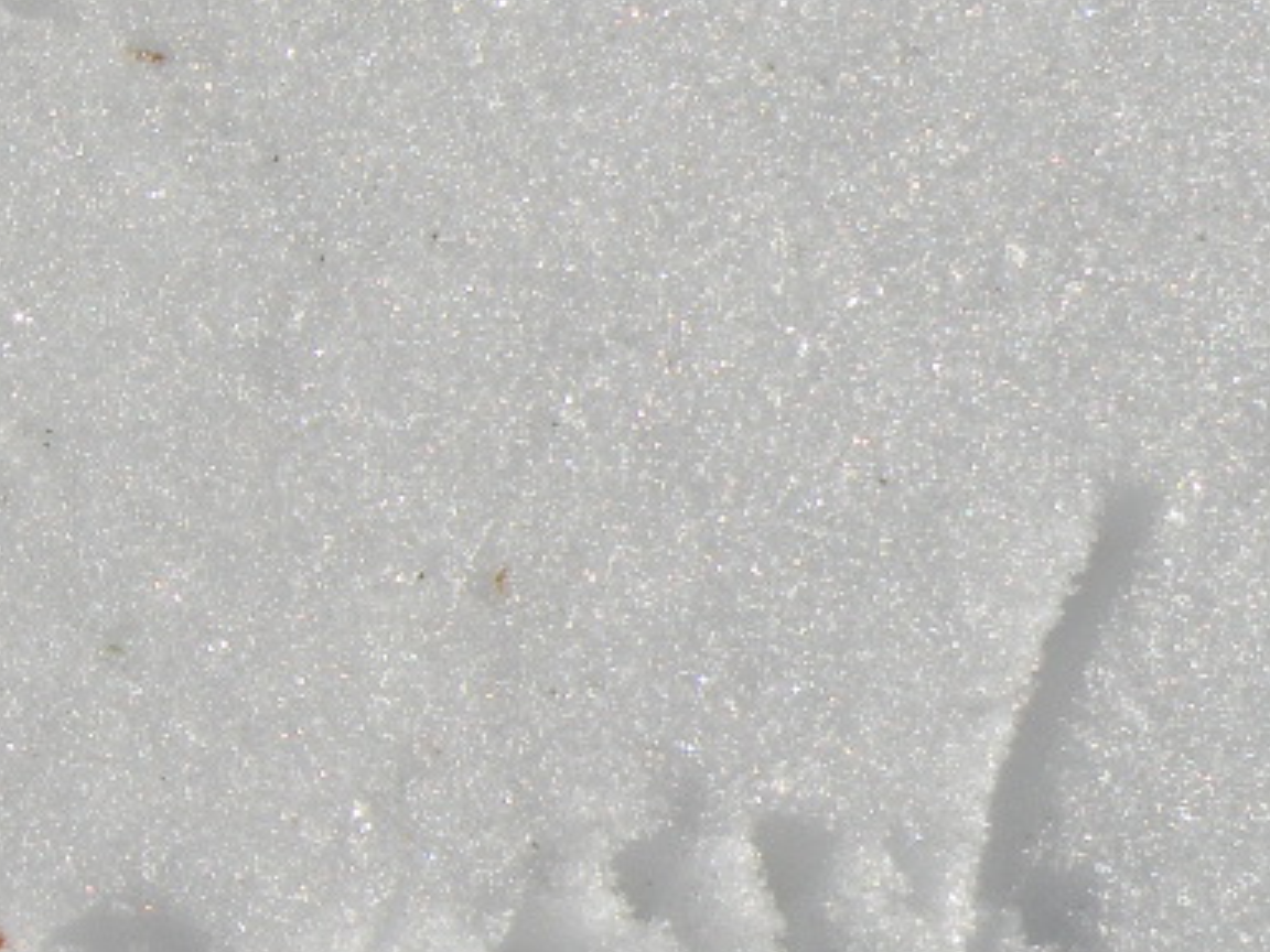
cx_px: -443
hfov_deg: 19.8
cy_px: 383
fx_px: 3302
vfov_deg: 16.4
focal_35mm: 90
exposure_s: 1/428
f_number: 8
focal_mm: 4.7
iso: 64
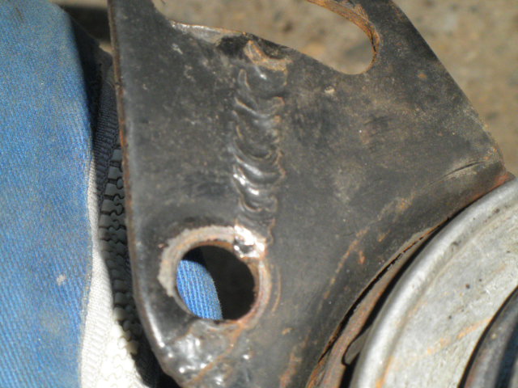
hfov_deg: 15.2
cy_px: 194
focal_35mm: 130
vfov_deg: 11.4
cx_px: 259
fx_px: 1945
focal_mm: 23.5
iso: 160
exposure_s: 1/125
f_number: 6.5
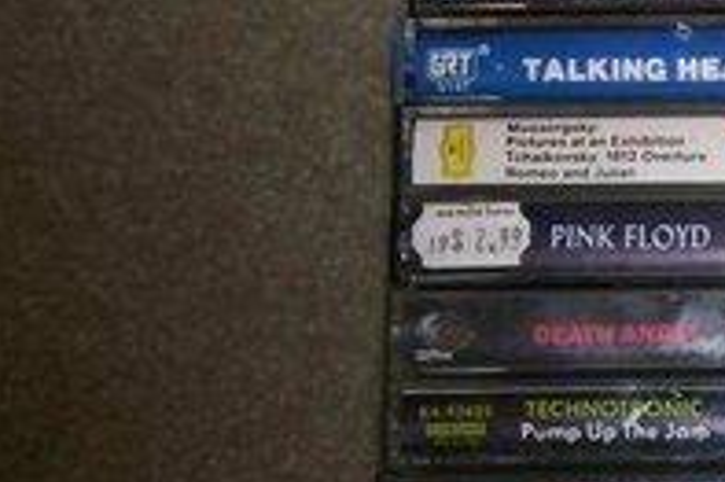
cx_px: 1030
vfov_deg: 11.9
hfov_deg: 16.6
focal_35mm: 114
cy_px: 467
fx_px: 2294
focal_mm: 6
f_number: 2.7
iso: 80
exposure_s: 1/64
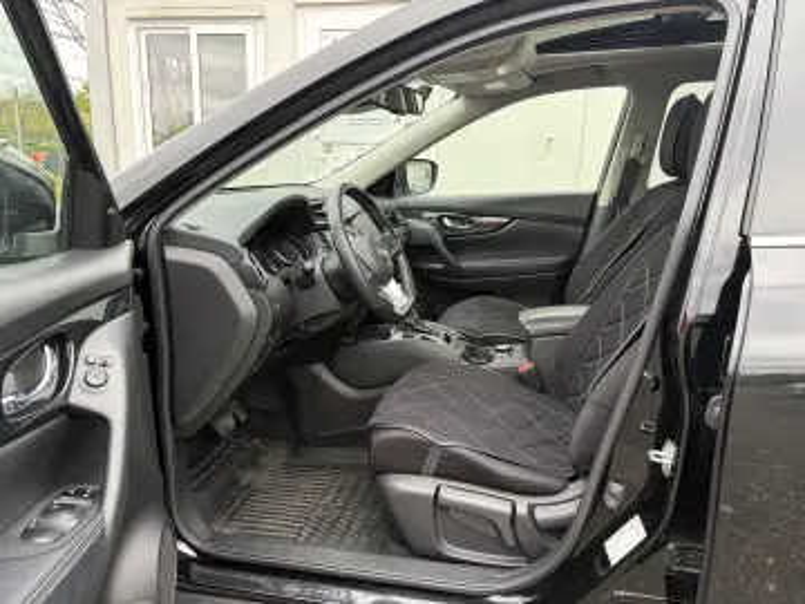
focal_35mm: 26
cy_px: 302
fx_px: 605
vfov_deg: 53.1
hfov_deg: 67.3
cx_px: 402
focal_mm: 5.96
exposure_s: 1/346
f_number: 1.6
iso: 50
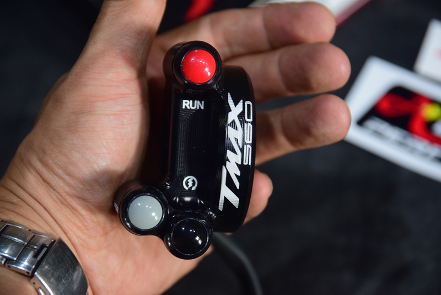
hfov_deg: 19.4
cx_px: 220
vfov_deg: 13.1
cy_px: 148
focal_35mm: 105
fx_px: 1287
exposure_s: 1/40
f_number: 4
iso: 1600
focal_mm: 70
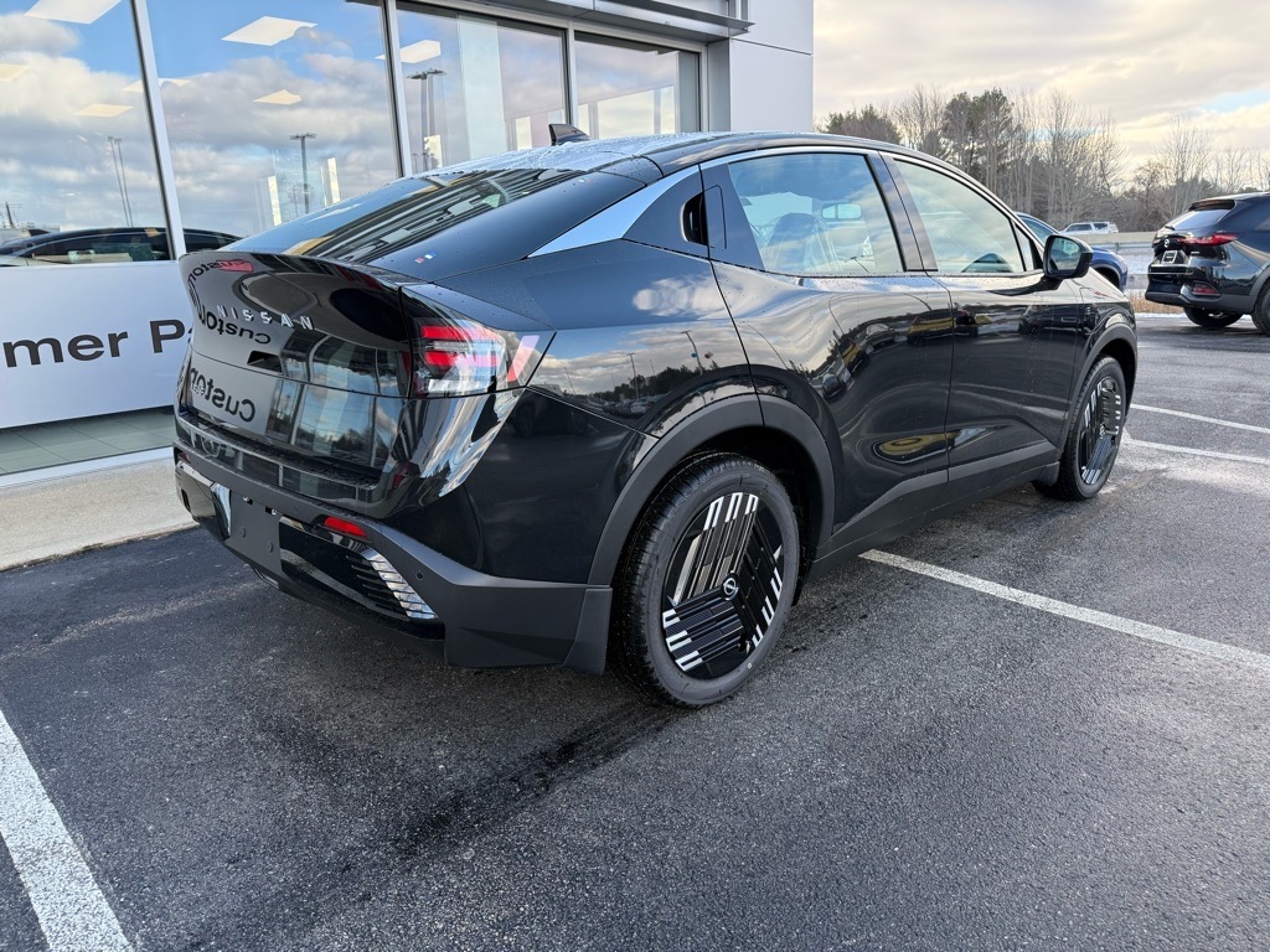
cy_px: 476
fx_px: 881
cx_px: 635
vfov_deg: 56.8
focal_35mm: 24
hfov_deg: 71.6
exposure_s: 1/467
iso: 100
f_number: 1.78
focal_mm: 6.76
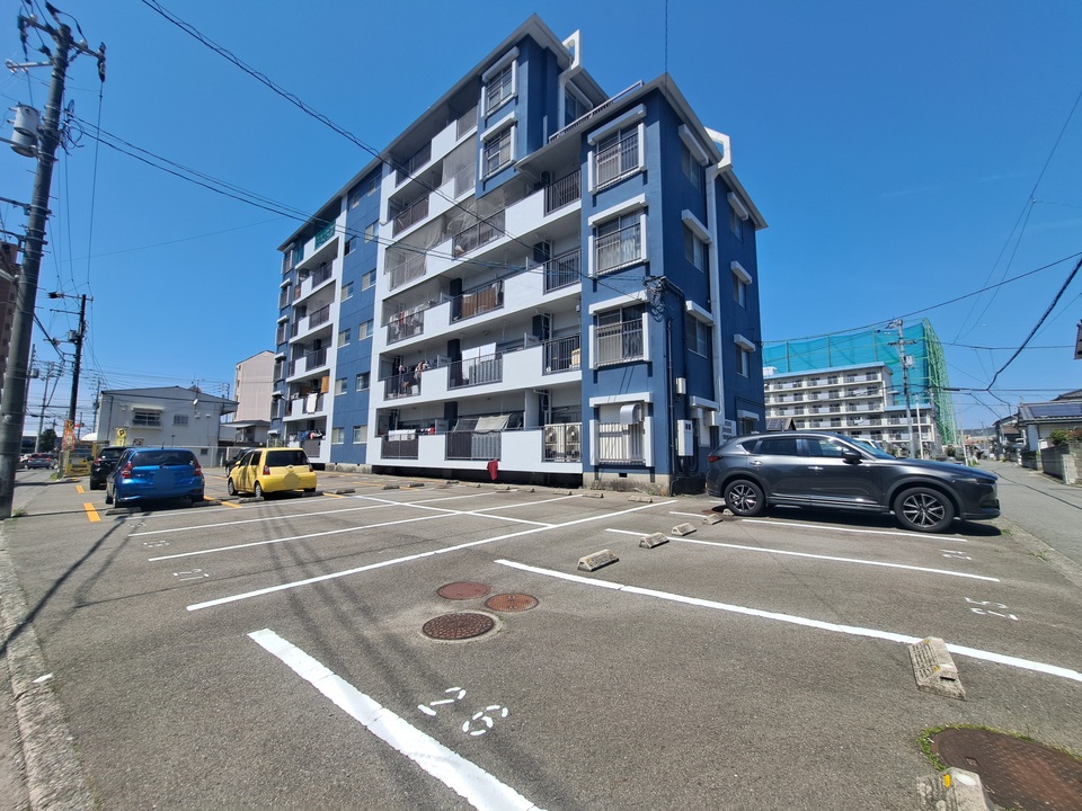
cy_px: 406
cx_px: 541
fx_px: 406
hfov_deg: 106.2
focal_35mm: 13
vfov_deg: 89.9
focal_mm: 1.74
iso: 50
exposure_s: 1/1429
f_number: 2.2
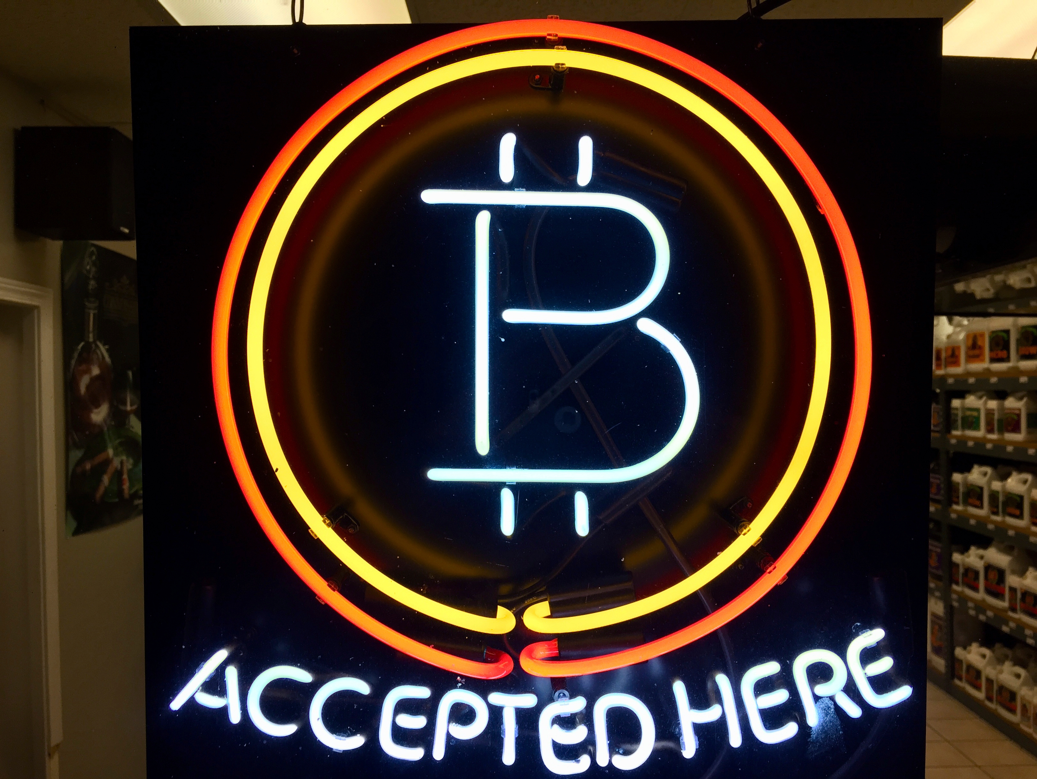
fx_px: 869
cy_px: 390
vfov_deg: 48.3
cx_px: 518
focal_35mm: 29
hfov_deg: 61.6
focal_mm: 4.15
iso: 50
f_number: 2.2
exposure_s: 1/120
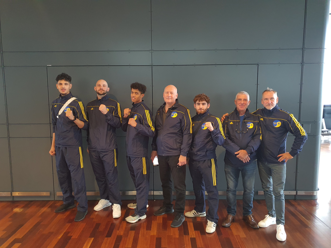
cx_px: 166
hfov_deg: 67.3
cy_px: 124
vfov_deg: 53.1
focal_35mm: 26
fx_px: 249
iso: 320
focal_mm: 4.3
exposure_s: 1/50
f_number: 1.5
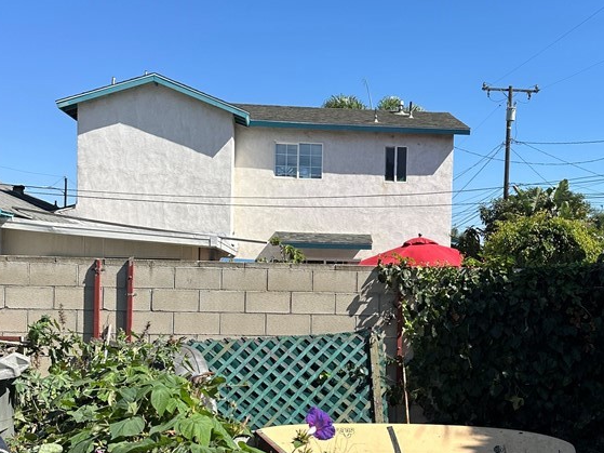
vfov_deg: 32.7
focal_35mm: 44
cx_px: 365
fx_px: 768
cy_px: 283
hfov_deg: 42.7
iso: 80
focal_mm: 6.86
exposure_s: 1/4016
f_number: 1.78
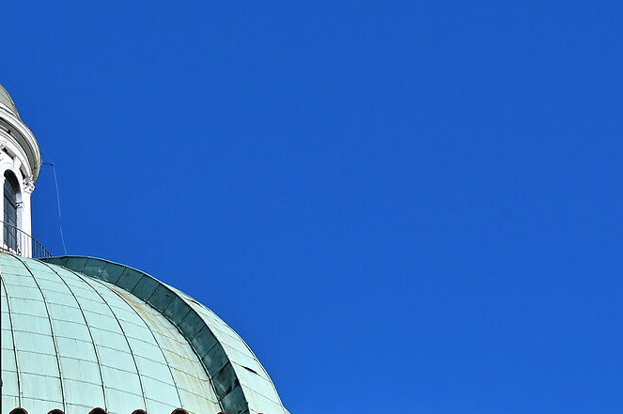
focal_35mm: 210
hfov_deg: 9.7
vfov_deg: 6.4
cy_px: 634
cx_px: -28
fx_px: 3631
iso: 180
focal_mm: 58
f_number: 13
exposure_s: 1/250
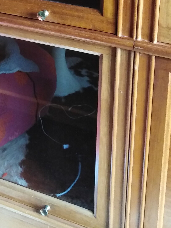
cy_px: 19
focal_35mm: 71
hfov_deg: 20.7
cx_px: 83
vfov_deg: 26.4
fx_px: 468
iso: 397
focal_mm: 3.46
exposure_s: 1/24
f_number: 2.2
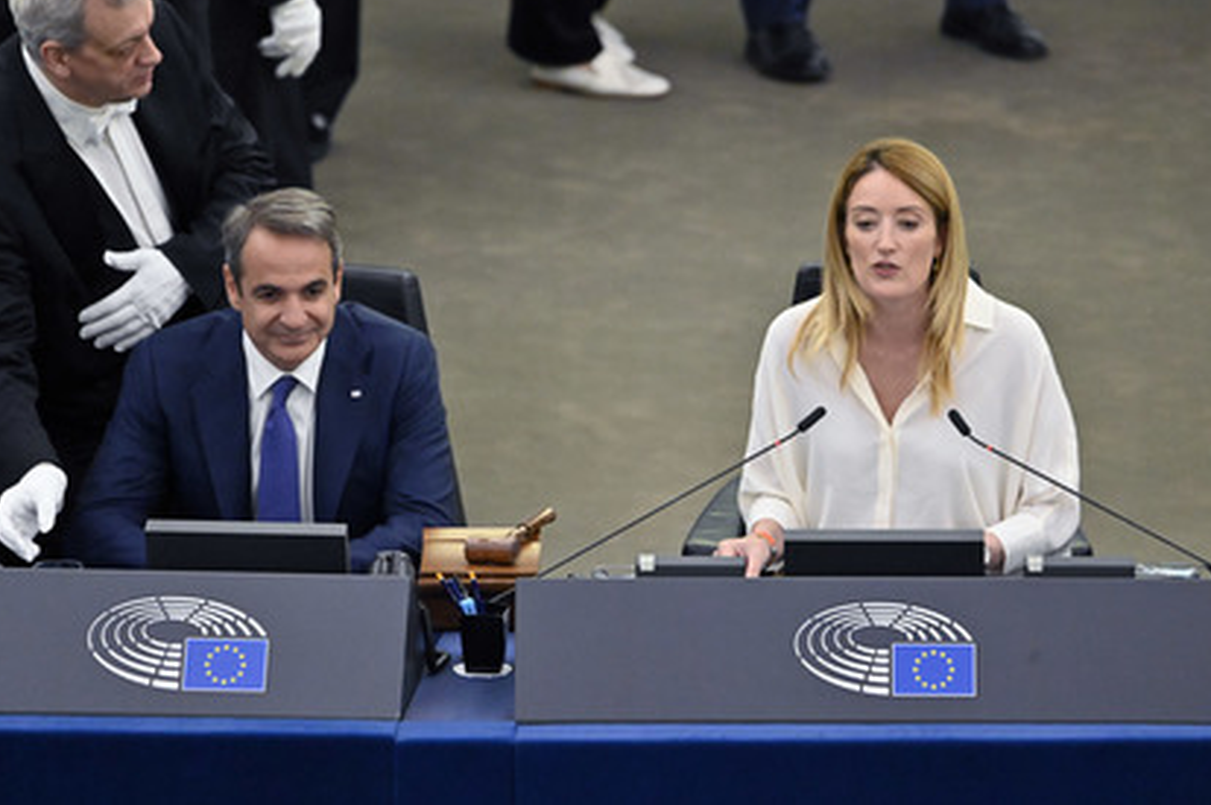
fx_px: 21974
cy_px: 369
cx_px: 613
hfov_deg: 3.2
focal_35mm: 654
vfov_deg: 2.1
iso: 10000
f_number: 6.3
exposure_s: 1/640
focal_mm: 600
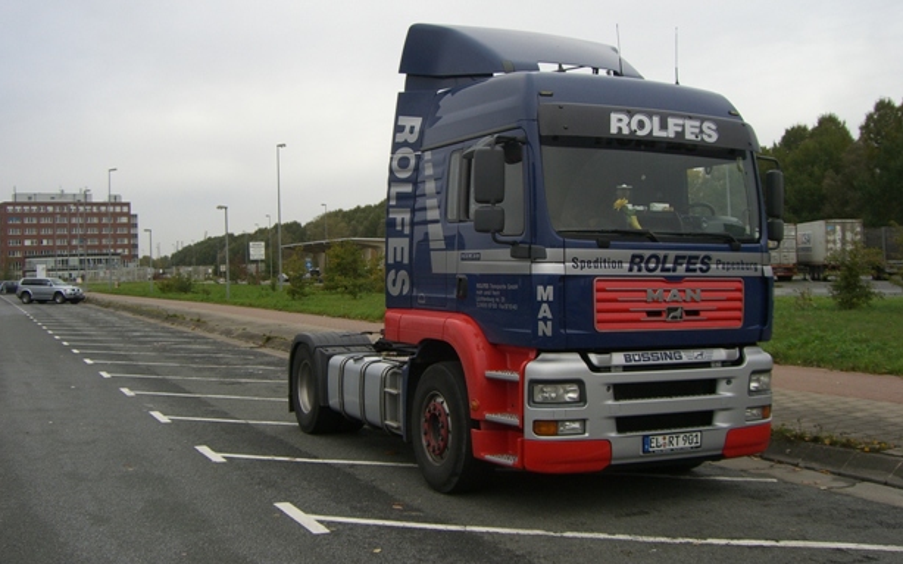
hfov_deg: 47.2
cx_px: 441
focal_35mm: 42
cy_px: 223
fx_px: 1034
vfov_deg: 30.5
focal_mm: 6.2
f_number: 4.3
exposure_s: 1/160
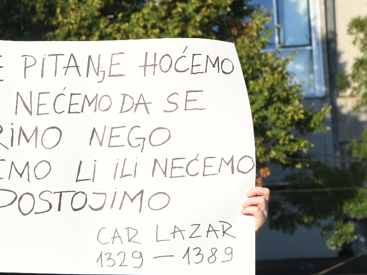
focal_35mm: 147
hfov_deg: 13.3
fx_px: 1558
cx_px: 56
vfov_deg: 10.1
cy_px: 196
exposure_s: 1/250
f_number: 9
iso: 200
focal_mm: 70
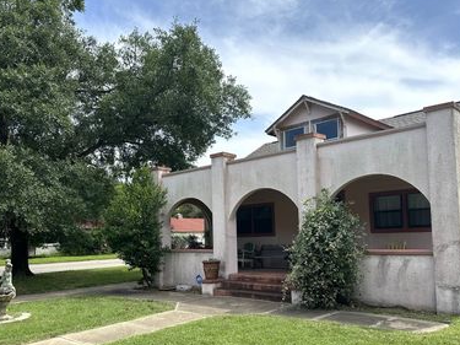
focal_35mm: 32
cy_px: 207
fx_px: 425
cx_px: 234
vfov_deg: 43.9
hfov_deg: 56.8
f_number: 1.78
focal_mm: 6.86
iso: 80
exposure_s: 1/1988
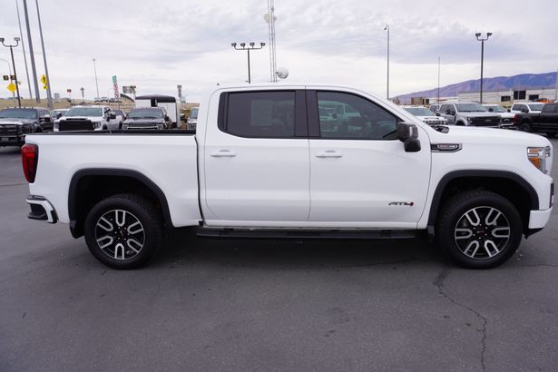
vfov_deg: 51.3
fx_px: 387
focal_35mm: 25
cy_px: 182
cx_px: 289
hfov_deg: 71.5
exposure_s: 1/100
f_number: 6.3
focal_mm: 16
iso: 100
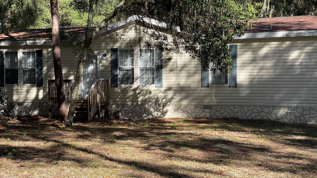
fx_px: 588
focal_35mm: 70
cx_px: 158
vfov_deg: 17.2
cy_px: 106
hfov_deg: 30.2
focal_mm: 7.5
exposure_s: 1/279
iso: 20
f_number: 2.2
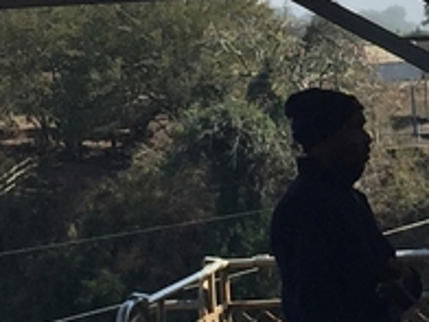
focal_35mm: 189
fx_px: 2342
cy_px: 61
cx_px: 398
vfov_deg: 7.8
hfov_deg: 10.4
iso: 32
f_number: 2.2
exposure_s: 1/1980
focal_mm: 4.15
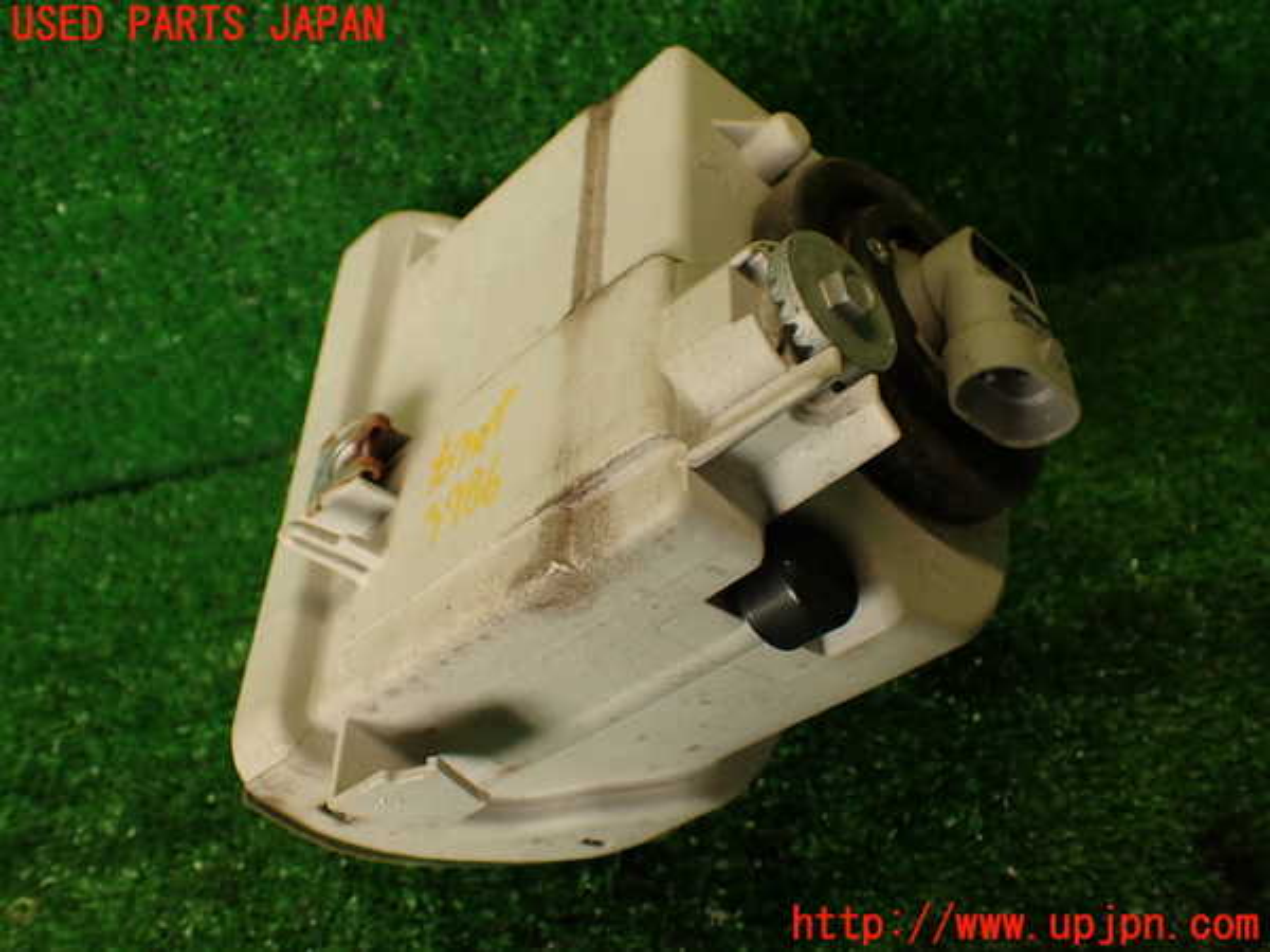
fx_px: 1174
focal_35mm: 32
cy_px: 476
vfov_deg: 44.2
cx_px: 635
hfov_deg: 56.8
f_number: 2.4
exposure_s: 1/60
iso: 125
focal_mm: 5.79
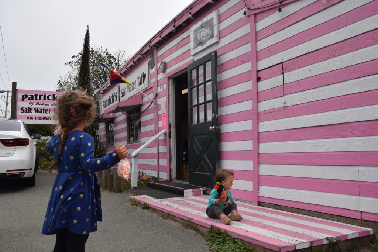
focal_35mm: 30
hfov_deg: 61.9
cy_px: 126
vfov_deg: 43.6
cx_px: 189
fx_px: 315
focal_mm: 20
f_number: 11
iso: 200
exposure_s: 1/500
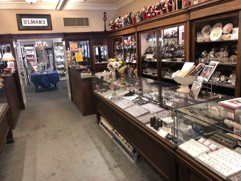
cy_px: 90
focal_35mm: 28
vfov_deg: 49.7
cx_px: 120
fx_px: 195
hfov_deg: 63.4
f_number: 1.8
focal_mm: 4
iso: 40
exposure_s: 1/15
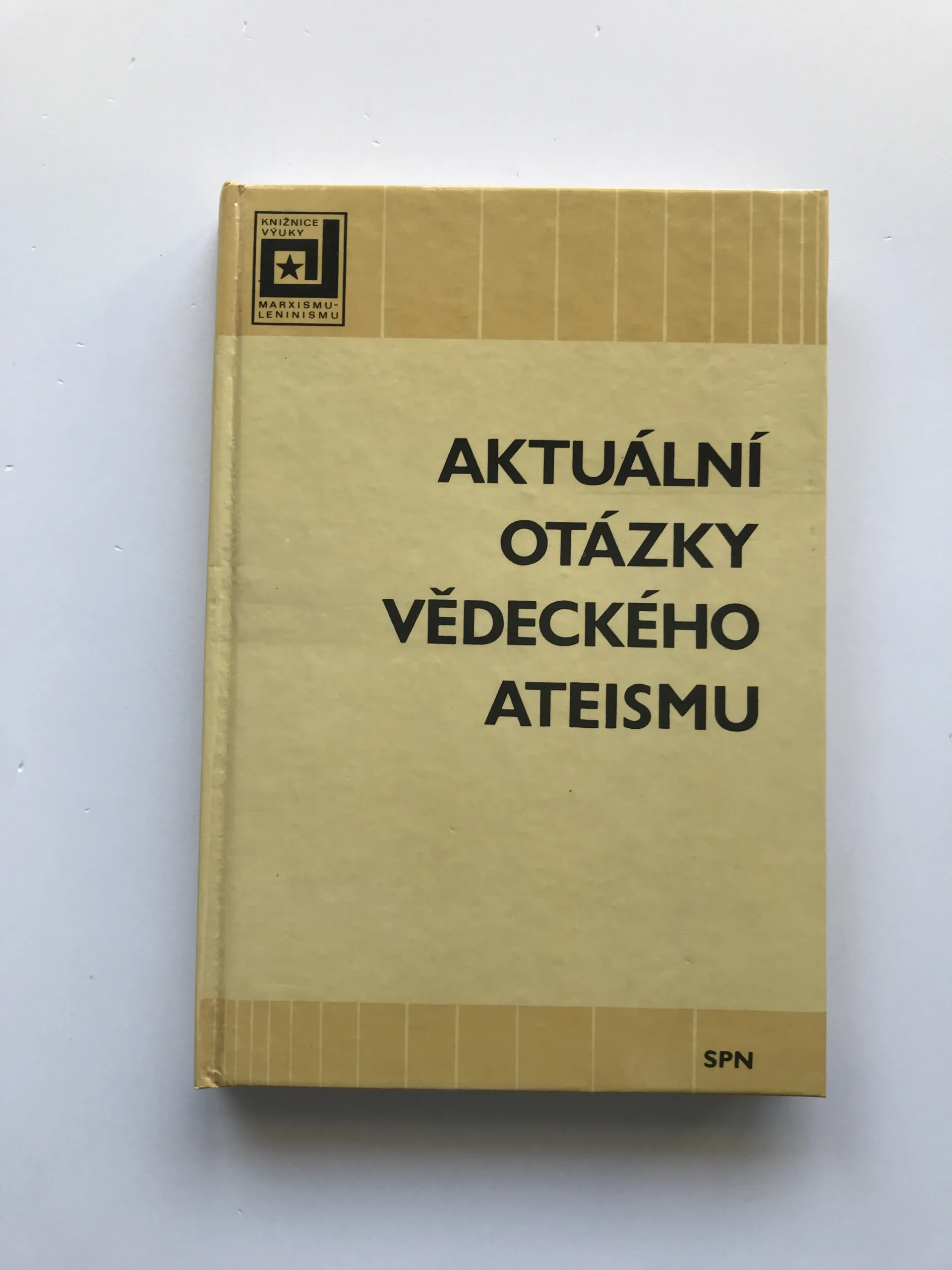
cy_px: 635
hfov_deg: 49.7
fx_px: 1027
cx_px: 476
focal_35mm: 28
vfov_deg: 63.4
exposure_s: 1/100
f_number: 1.8
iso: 32
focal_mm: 3.99
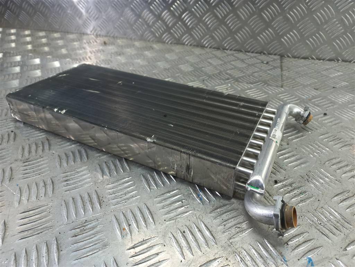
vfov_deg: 54.9
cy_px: 134
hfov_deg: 69.4
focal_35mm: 25
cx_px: 178
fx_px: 256
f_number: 1.8
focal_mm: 4.6
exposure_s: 1/50
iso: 80
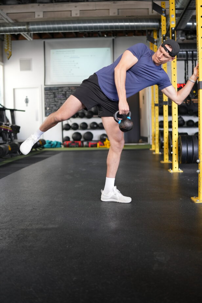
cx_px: 112
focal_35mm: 39
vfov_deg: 49.5
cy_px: 139
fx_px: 328
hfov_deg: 34.2
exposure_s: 1/250
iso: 500
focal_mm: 35
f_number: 1.4
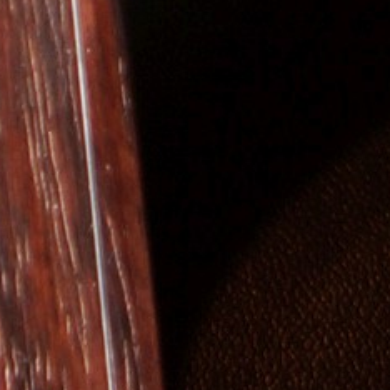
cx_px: -318
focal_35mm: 896
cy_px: -1628
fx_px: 11421
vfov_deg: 1.9
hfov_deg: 2.0
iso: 100
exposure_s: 1/13
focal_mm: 60
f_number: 5
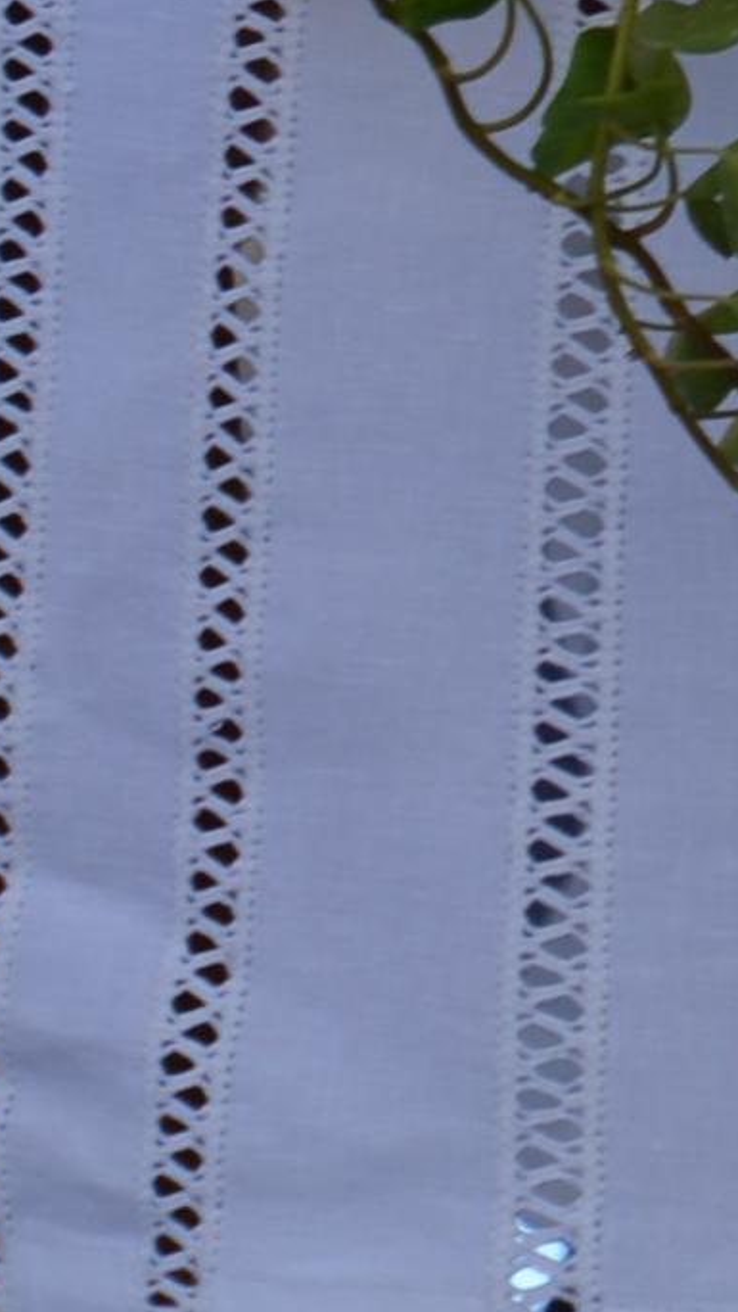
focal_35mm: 507
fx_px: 17629
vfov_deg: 4.2
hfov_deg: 2.3
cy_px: -1922
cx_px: 4882
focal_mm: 55
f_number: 6.3
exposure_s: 1/160
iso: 100
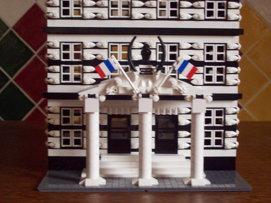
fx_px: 548
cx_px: 136
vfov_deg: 21.0
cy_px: 102
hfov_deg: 27.8
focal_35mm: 70
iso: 160
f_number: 3.8
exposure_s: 1/18.1
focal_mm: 11.6
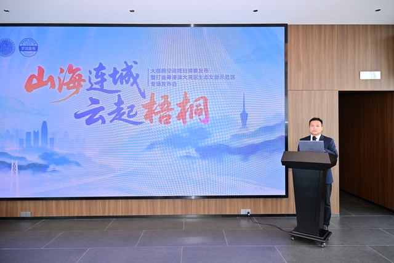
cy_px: 132
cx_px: 197
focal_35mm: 24
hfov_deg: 73.7
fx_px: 263
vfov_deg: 53.2
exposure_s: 1/160
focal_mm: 24
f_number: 4
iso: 400
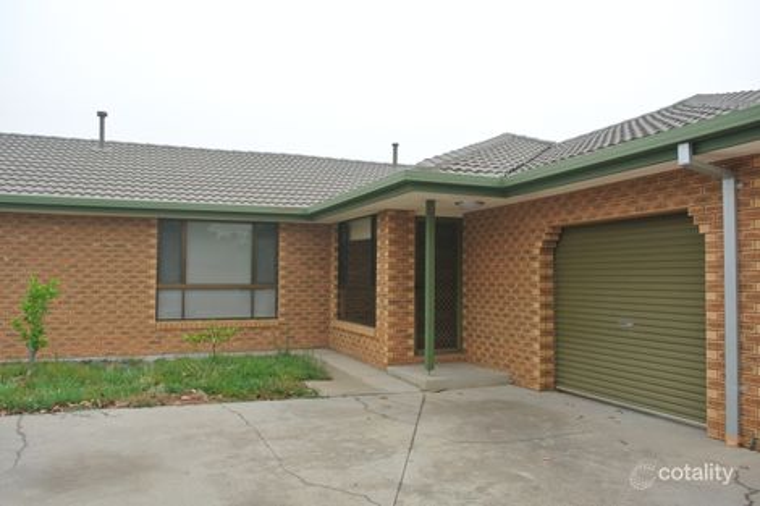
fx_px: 570
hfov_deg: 67.4
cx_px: 380
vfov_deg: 47.9
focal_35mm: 27
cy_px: 253
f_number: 4
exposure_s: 1/250
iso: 100
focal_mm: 10
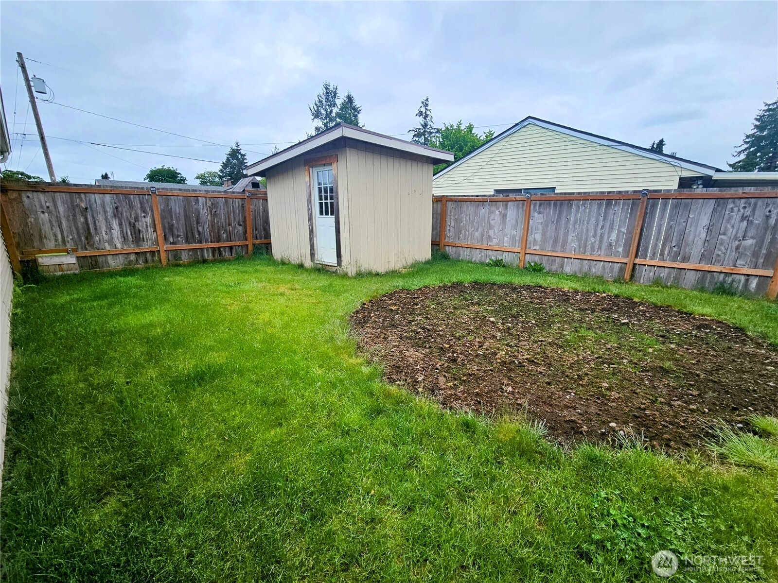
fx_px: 292
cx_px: 389
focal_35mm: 13
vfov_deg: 89.9
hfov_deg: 106.2
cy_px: 292
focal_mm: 2.2
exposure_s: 1/984
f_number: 2.2
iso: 50
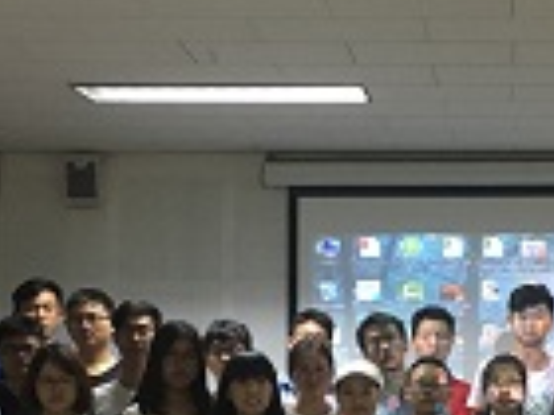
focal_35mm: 83
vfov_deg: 17.3
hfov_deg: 23.1
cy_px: 435
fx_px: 1328
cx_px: 467
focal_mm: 4.15
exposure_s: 1/17
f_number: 2.2
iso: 200
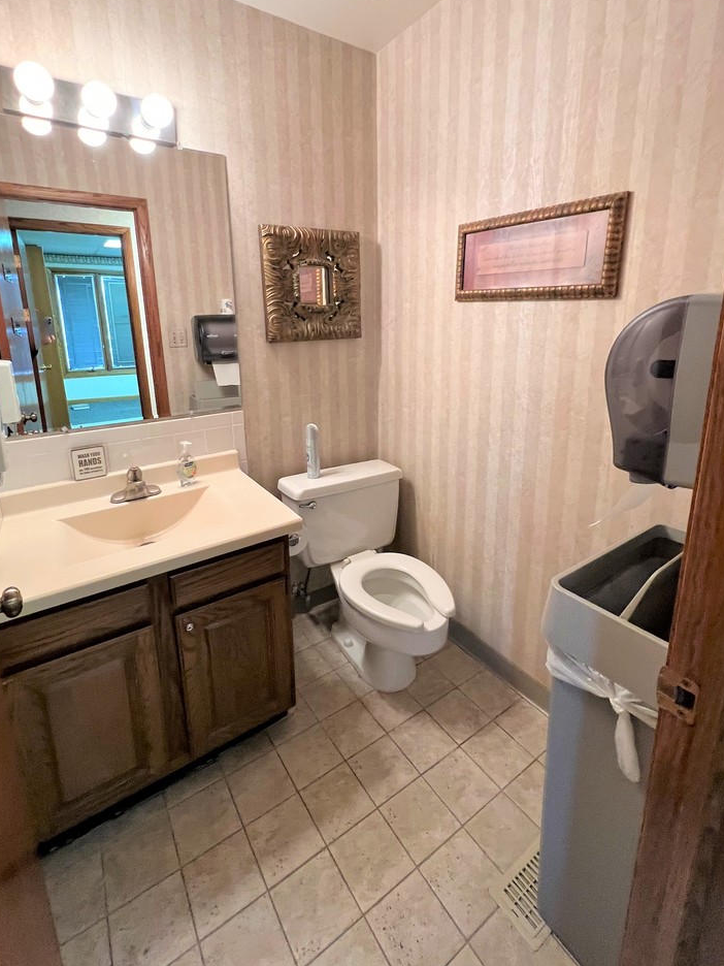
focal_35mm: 15
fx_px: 418
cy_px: 418
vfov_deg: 97.6
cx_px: 345
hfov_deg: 81.7
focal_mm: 1.57
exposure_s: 1/60
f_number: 1.8
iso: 400
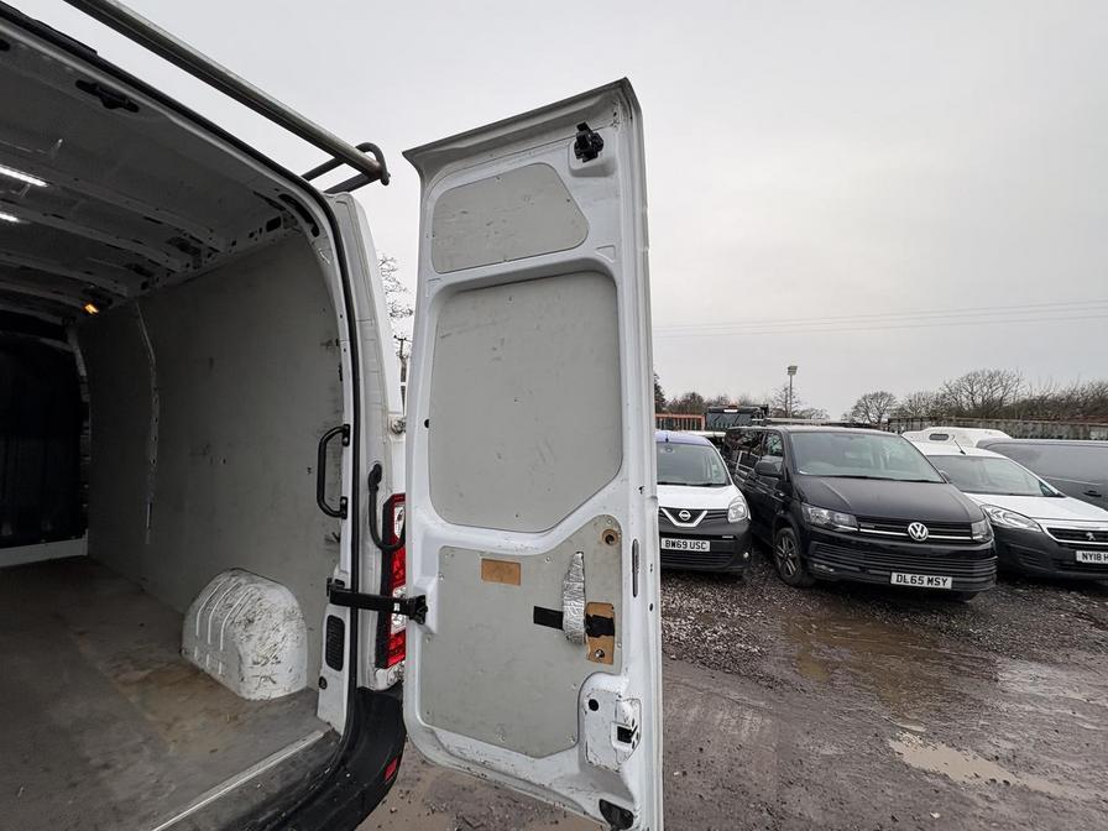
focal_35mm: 14
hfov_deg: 102.1
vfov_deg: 85.7
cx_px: 554
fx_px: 448
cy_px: 416
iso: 40
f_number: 2.2
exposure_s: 1/233
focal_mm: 2.22
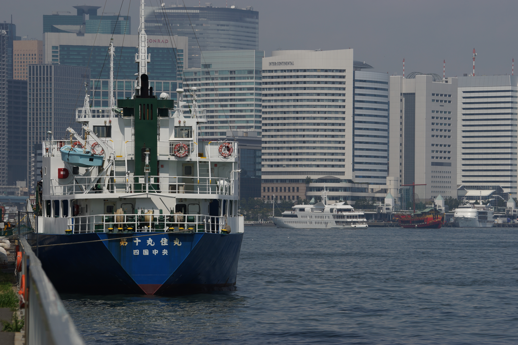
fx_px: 3021
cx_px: 259
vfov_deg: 6.5
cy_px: 172
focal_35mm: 210
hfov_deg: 9.8
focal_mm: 210
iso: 100
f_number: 8
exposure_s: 1/500
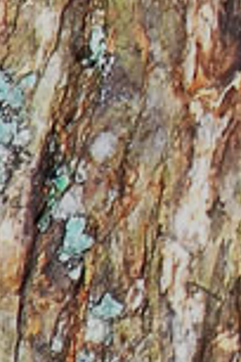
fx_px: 47373
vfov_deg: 0.4
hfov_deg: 0.3
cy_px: -83
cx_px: 683
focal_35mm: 4718
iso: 100
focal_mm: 400
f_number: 8
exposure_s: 1/250
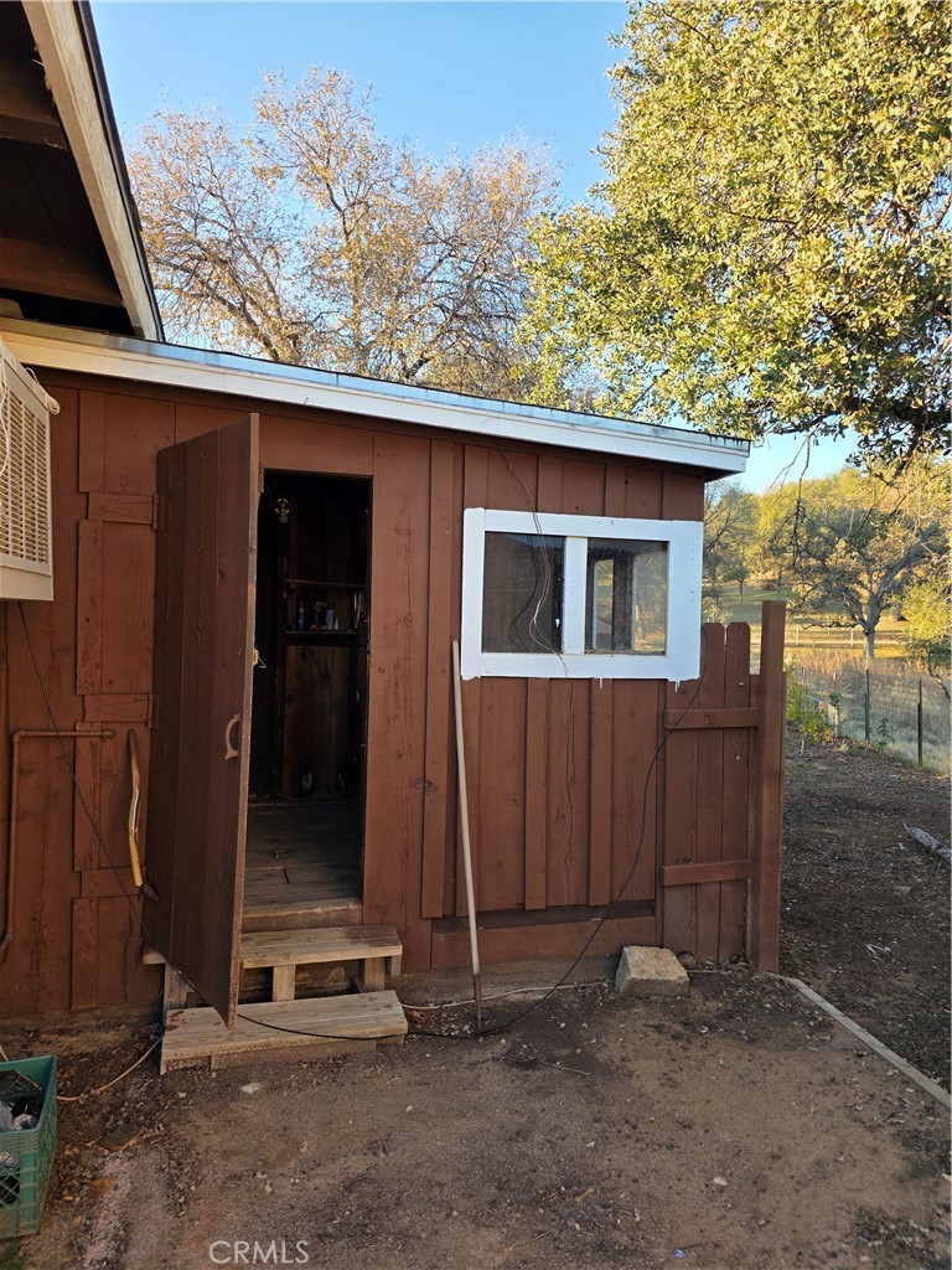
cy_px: 635
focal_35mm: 23
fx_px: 843
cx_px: 476
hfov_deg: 58.9
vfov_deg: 73.9
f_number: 1.7
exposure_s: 1/180
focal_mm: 6.3
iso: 32
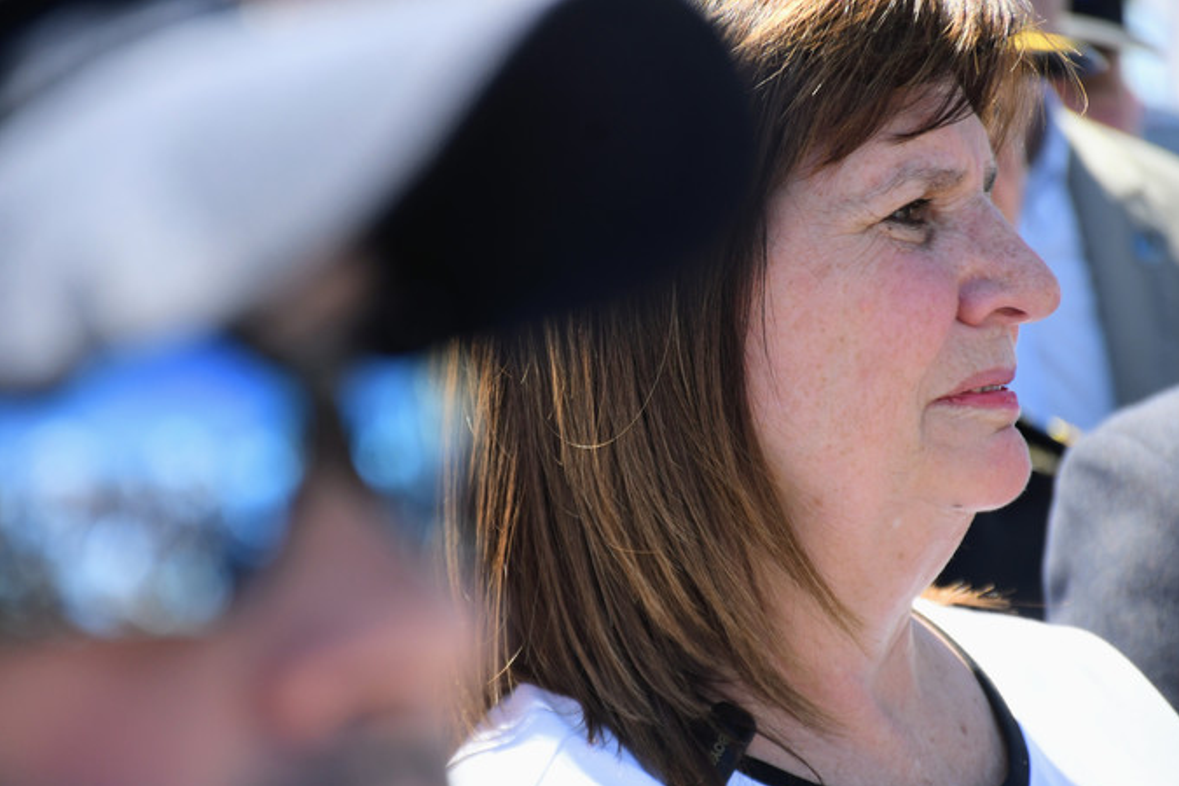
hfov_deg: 9.2
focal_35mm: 224
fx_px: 7335
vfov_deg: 6.1
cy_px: 405
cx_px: 613
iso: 400
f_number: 5.6
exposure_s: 1/800
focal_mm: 140
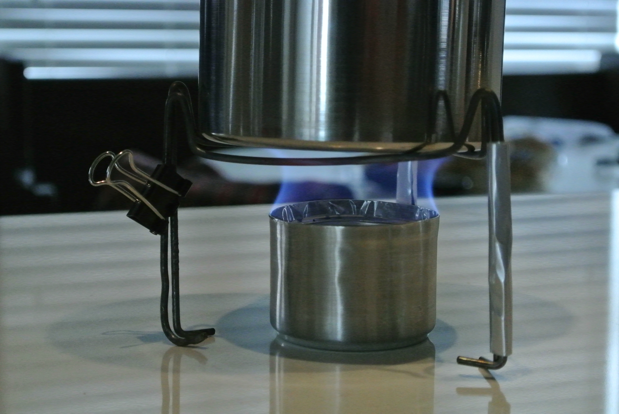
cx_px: 310
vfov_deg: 16.9
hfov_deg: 25.0
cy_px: 207
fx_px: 1394
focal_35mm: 81
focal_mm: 30
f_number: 5.6
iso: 3200
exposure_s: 1/40
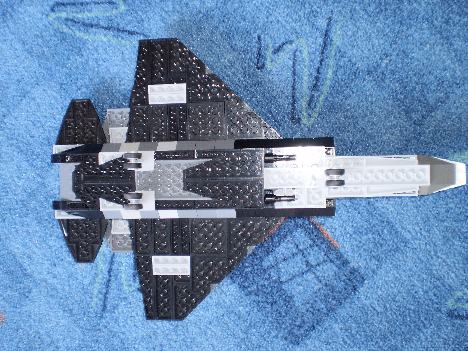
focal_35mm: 36
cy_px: 176
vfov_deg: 39.7
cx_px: 234
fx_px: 487
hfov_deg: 51.4
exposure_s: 1/30
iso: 125
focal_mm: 6.3
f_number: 3.1
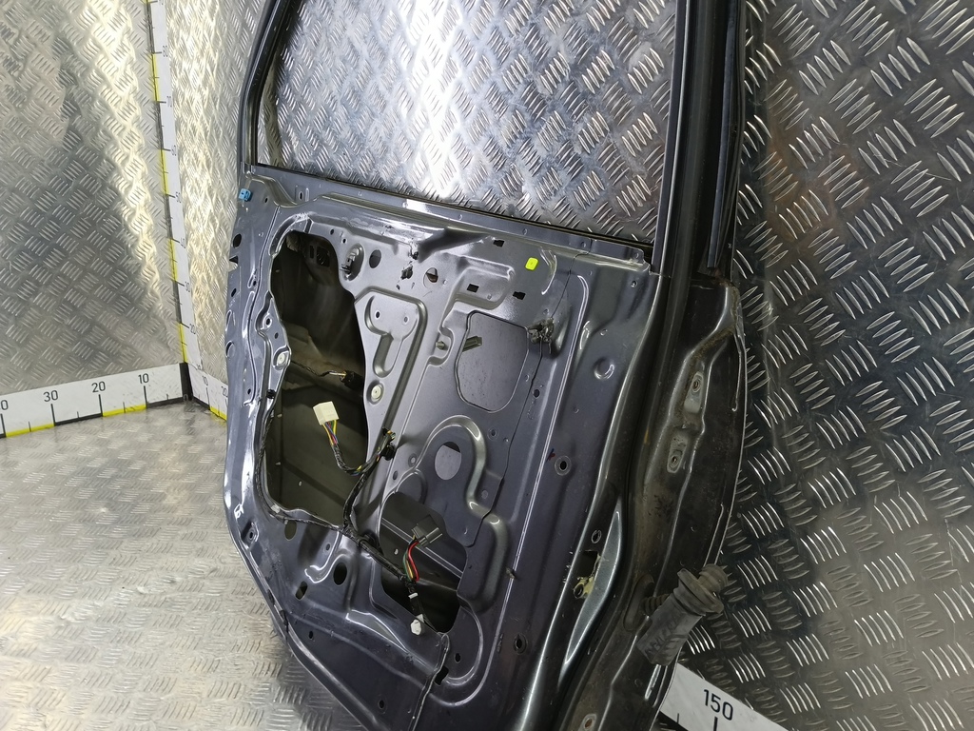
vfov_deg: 58.9
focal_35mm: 23
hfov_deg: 73.9
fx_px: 647
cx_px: 487
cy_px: 366
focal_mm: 4.11
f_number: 1.6
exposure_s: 1/50
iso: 178
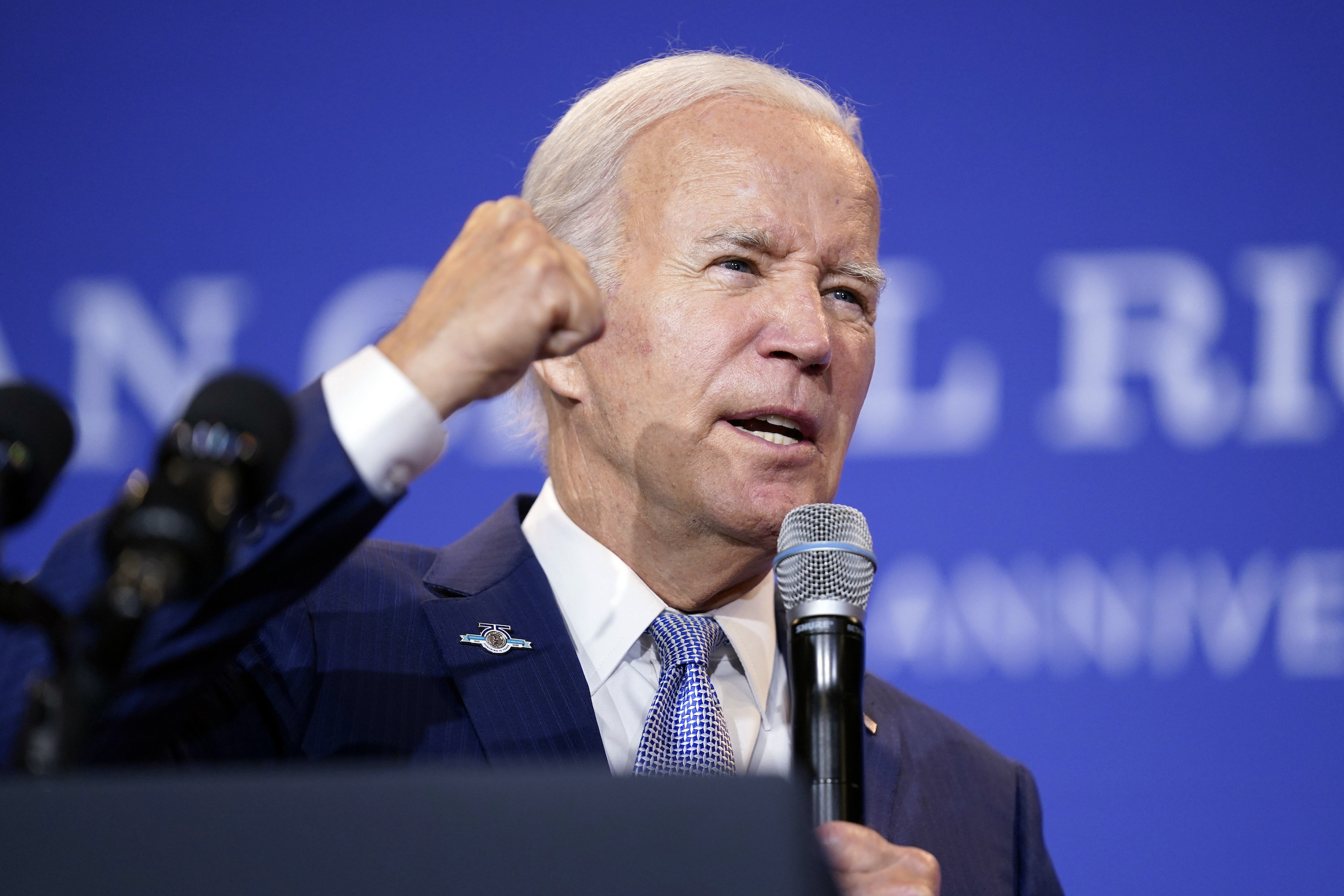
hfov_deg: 10.3
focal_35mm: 200
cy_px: 448
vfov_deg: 6.9
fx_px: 7467
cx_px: 672
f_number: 2.8
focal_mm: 200
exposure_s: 1/250
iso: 2000
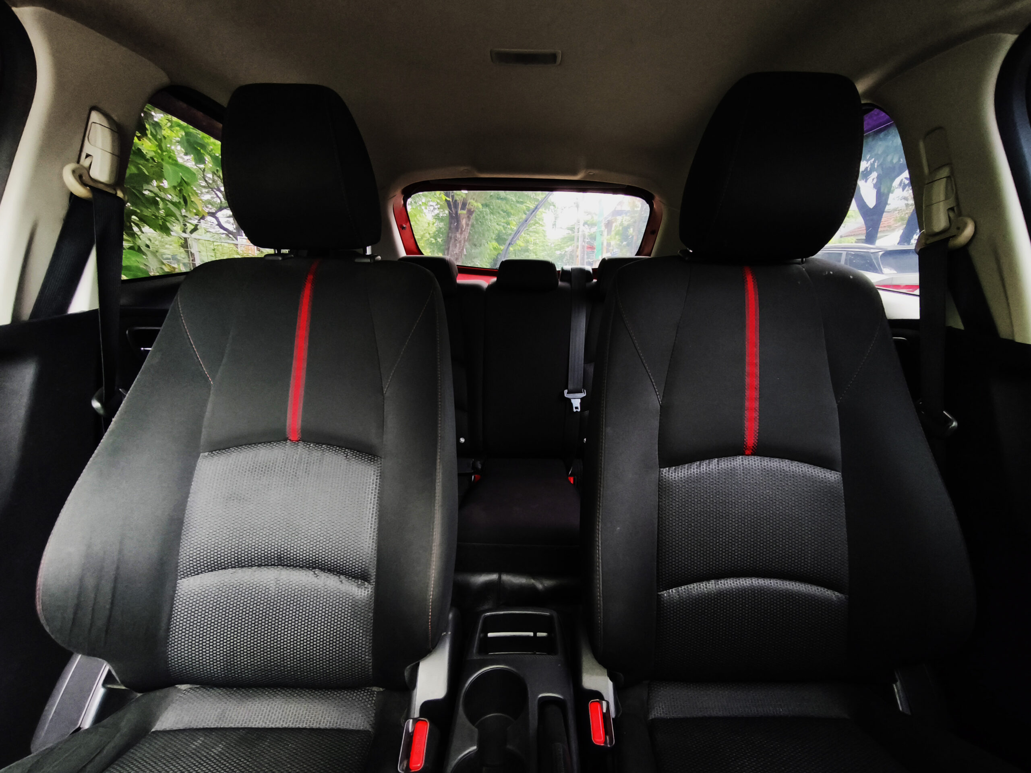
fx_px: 685
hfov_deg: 73.9
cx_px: 516
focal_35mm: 23
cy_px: 386
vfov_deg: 58.9
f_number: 1.6
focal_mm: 6.57
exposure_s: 1/2663
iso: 50
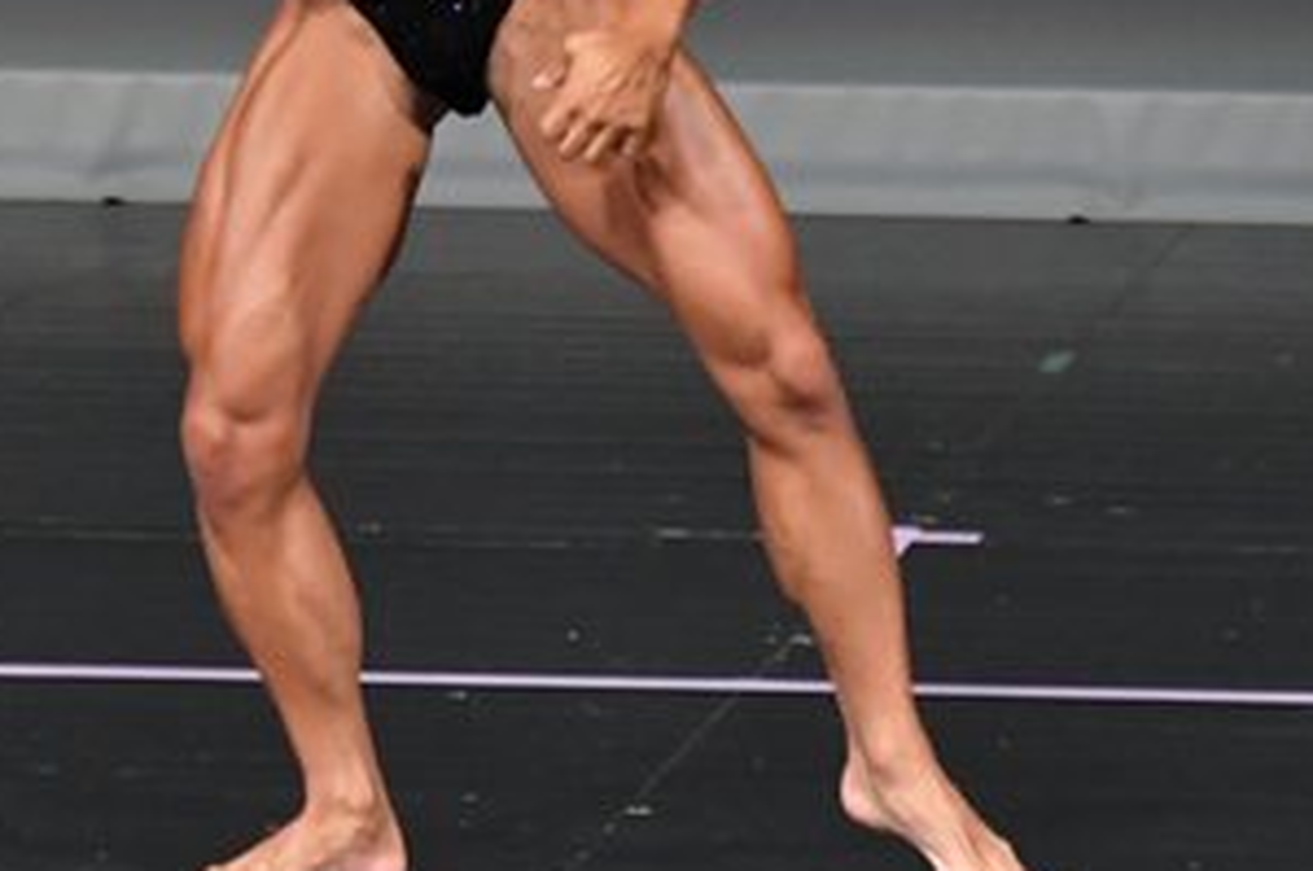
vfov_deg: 1.4
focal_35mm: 970
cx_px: 615
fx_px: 35321
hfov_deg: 2.1
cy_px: 31
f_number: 5.6
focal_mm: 250
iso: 4000
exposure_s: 1/400
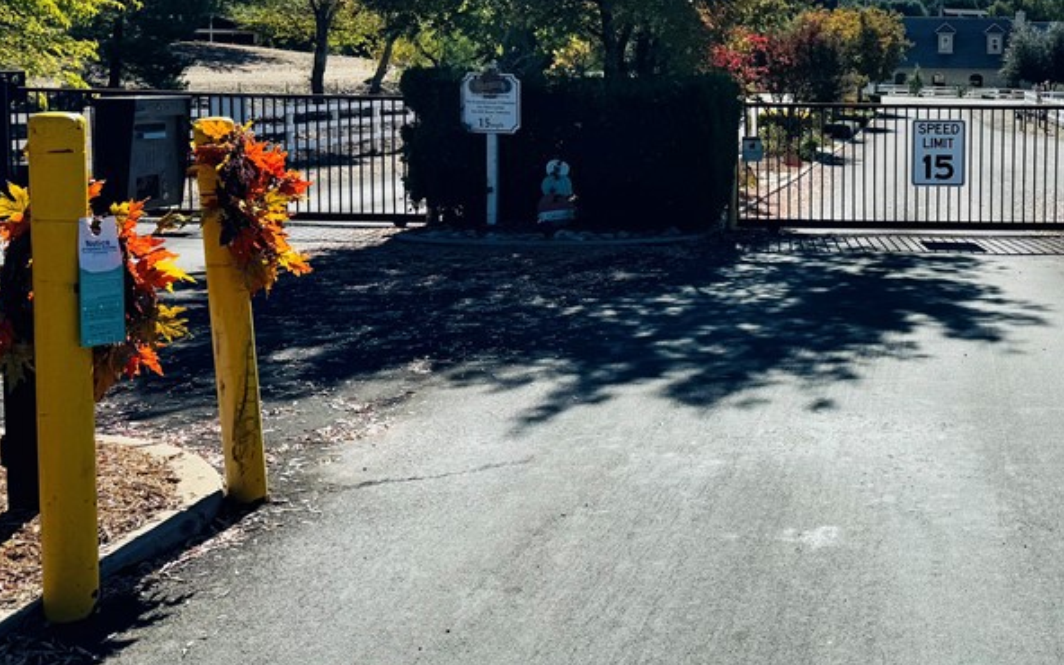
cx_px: 899
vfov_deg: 28.6
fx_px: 1276
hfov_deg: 42.5
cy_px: 138
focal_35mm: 44
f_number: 1.78
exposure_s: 1/5814
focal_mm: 6.76
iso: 80
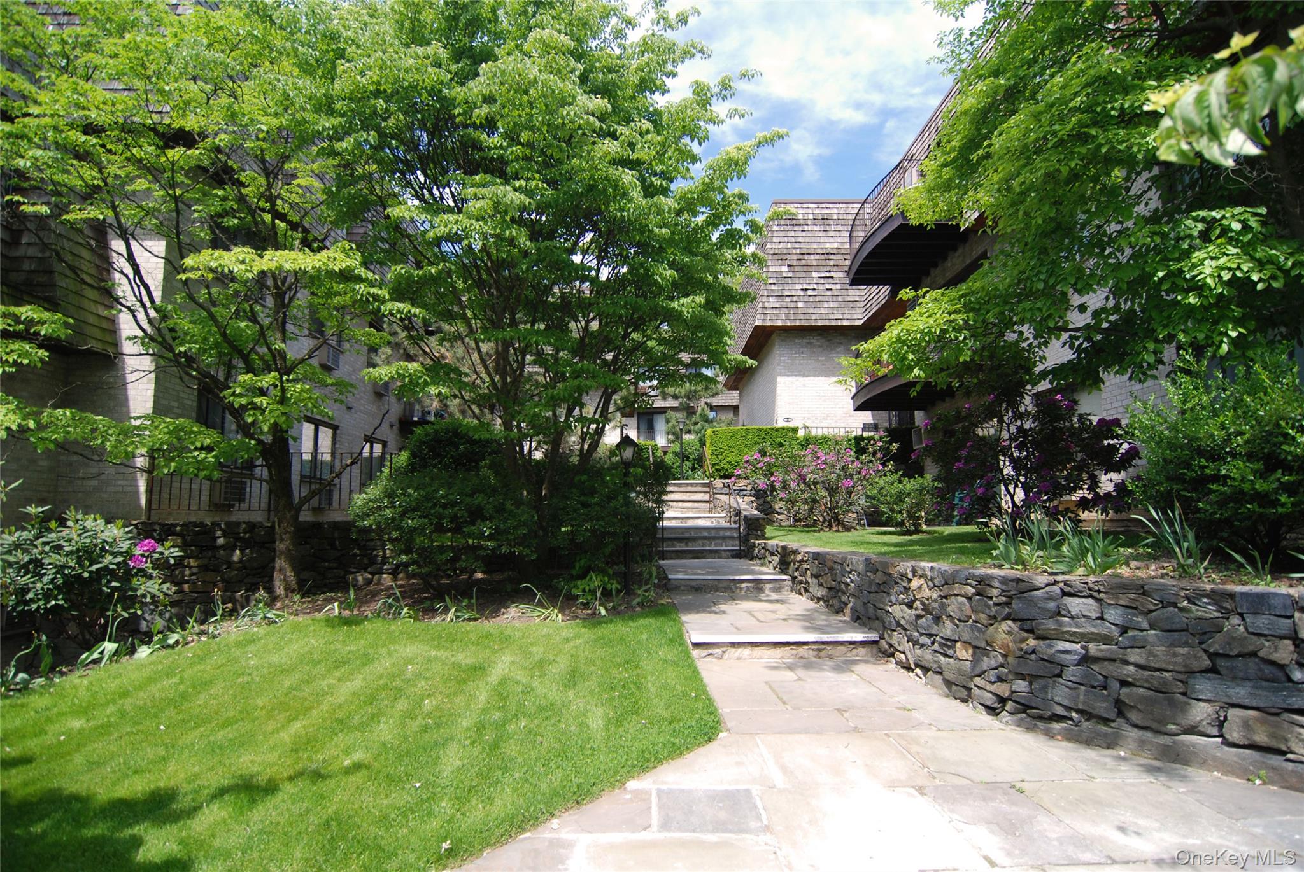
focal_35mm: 18
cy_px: 436
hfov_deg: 89.9
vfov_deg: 67.5
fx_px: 653
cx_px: 652
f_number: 4
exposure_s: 1/640
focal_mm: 12
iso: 200
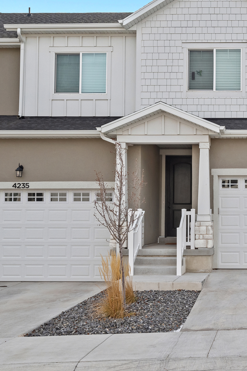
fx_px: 525
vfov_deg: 38.9
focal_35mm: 51
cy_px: 171
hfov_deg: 25.1
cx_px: 250
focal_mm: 30
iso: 800
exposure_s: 1/125
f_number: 8
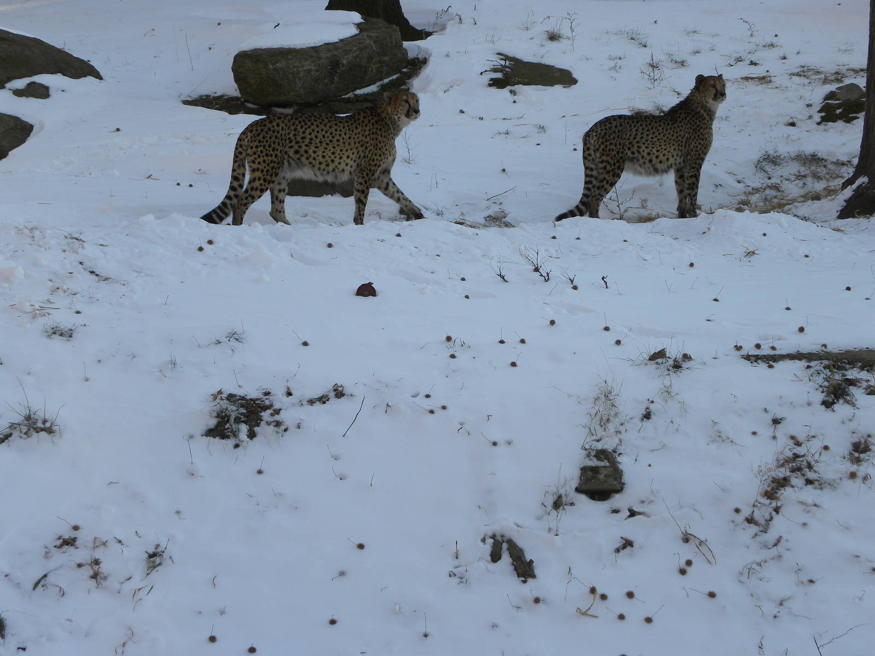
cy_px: 328
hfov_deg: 29.4
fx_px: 1668
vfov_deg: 22.3
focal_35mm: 66
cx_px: 438
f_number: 4
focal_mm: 11.8
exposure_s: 1/183
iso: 64
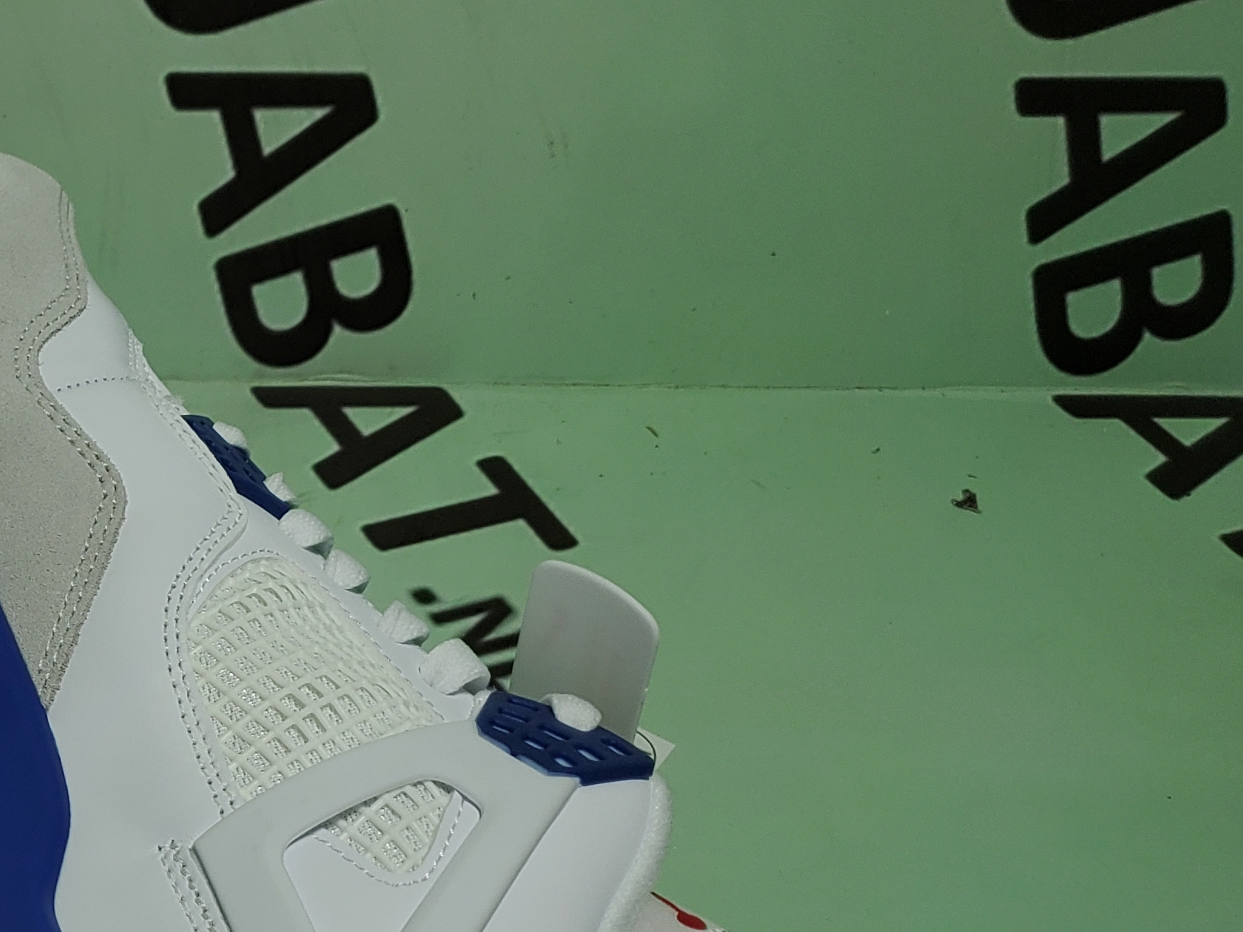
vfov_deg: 22.4
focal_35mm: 65
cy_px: 685
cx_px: -270
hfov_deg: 26.3
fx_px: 2334
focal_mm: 4.3
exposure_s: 1/1229
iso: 50
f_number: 1.5
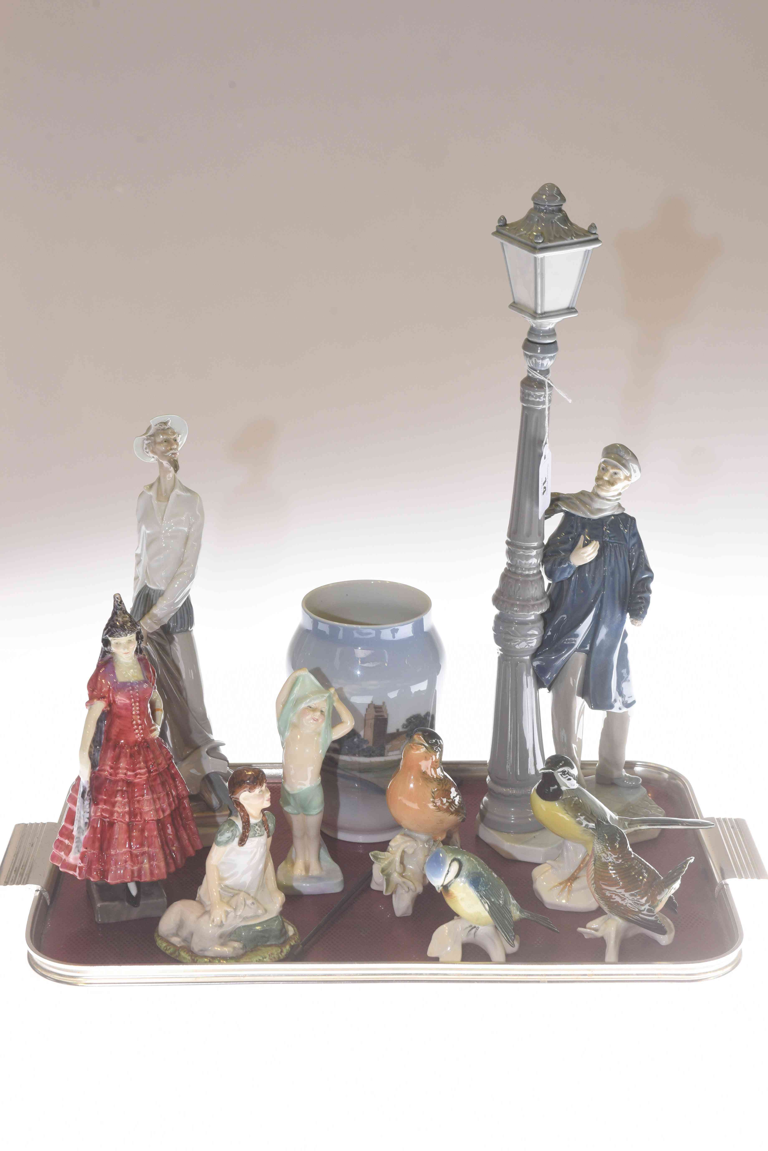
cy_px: 576
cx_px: 384
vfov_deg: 28.8
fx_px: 2240
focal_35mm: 70
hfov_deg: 19.5
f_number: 9
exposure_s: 1/60
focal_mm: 70
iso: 500
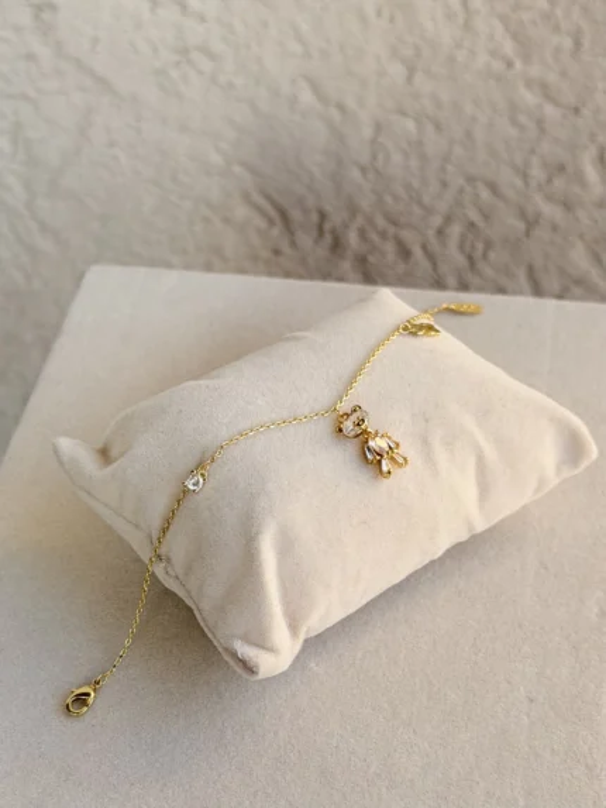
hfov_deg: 30.3
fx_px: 1120
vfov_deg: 39.6
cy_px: 404
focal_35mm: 48
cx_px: 303
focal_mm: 6.76
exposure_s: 1/687
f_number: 1.78
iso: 64
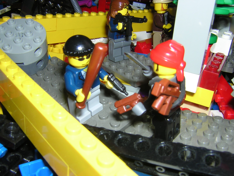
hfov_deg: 51.4
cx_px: 117
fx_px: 243
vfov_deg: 39.7
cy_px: 88
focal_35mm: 36
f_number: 5.2
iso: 100
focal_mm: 4.7
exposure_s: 1/60.1
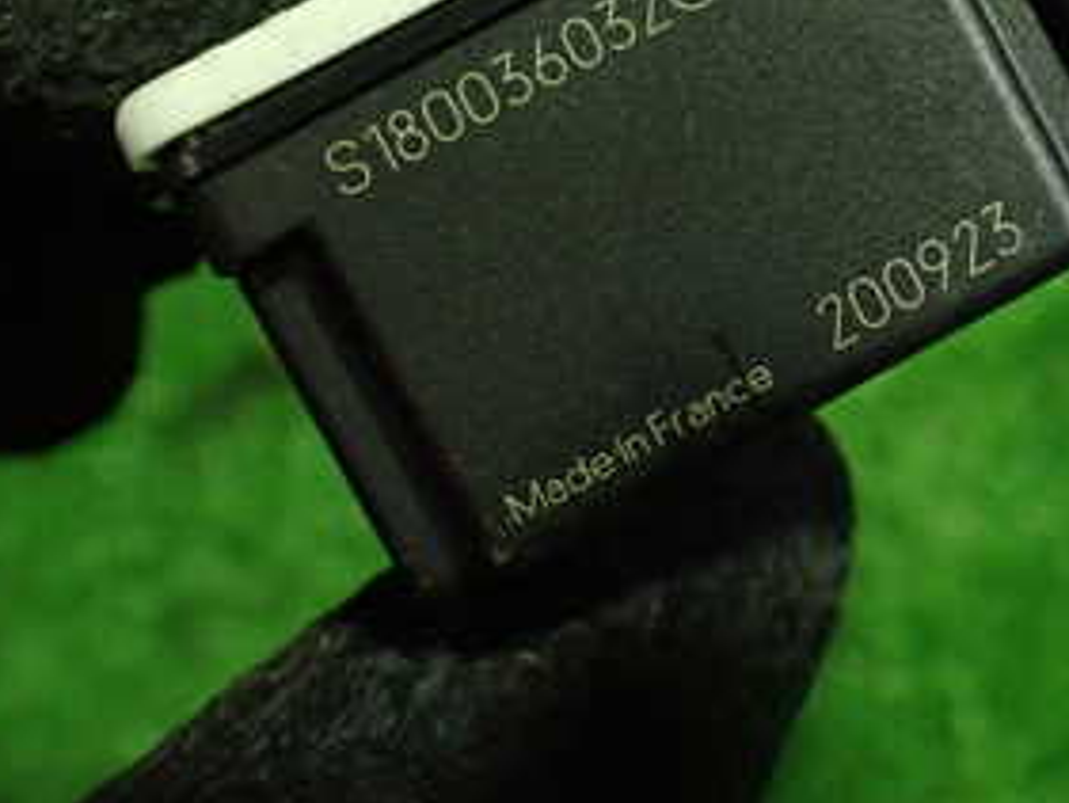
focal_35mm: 64
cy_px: -8
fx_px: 1977
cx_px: 1031
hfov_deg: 28.6
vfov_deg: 22.1
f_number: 2.3
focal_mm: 5.4
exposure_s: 1/125
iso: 800
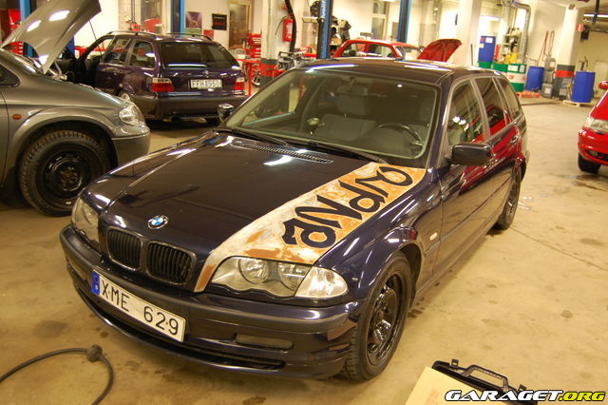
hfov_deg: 55.1
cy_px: 202
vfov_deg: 38.3
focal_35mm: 34
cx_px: 304
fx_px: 582
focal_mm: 23
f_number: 3.8
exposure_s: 1/20
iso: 800
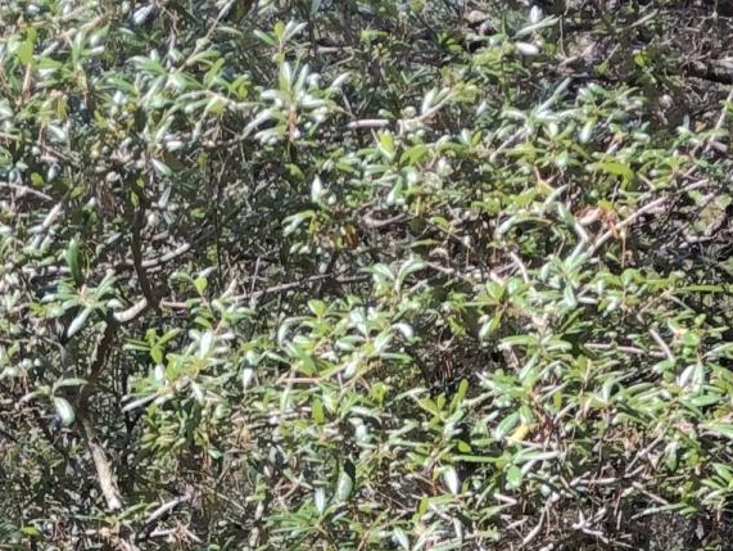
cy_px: 1247
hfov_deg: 13.4
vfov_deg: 9.2
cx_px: 397
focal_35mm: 147
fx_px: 3115
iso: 20
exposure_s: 1/120
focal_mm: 3.99
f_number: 1.8
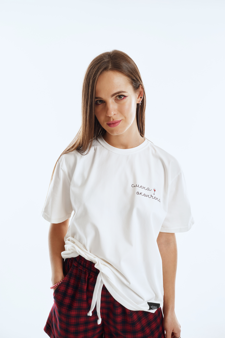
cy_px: 169
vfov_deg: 54.4
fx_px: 328
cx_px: 112
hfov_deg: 37.9
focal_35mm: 35
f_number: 4
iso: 160
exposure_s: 1/100
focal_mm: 35
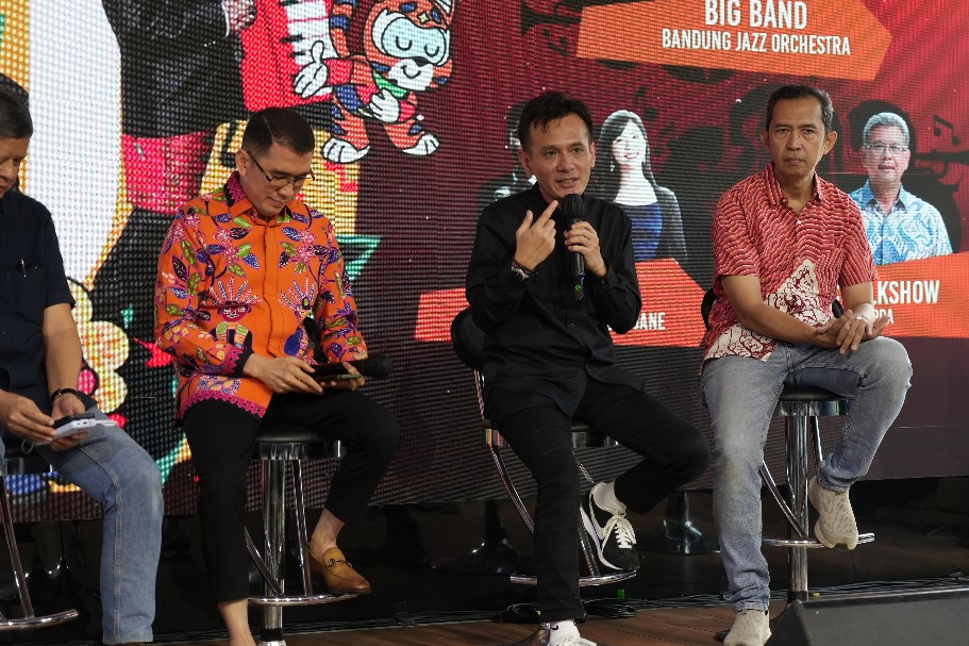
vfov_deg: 13.7
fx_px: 2691
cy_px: 229
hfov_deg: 20.4
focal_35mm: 100
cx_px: 550
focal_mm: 65
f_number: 4
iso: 1000
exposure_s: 1/100
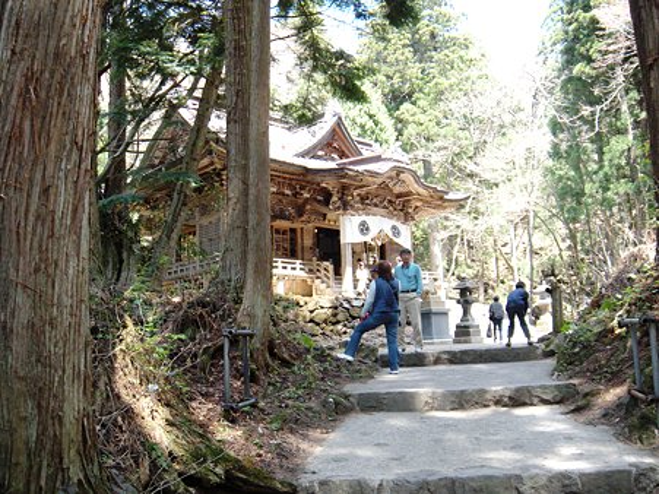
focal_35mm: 35
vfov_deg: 40.7
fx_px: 666
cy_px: 247
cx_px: 330
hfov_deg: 52.6
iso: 102
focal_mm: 5.9
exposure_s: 1/54
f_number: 3.8
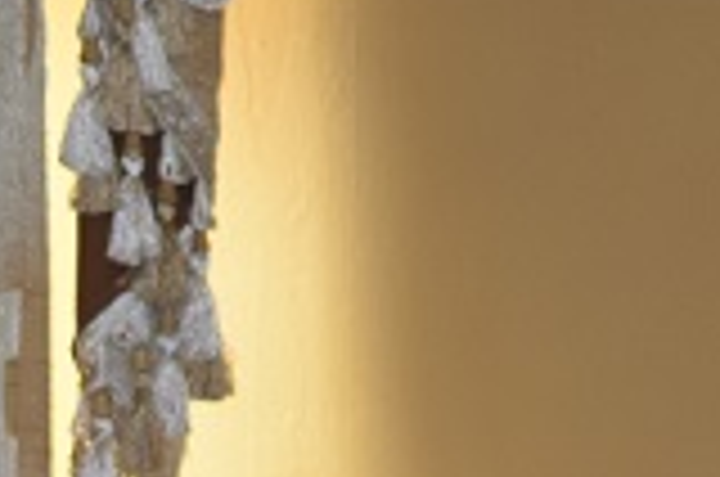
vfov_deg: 1.2
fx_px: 22974
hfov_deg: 1.8
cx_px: -292
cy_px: 724
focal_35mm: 1151
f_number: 4.5
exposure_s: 1/60
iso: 720
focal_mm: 170
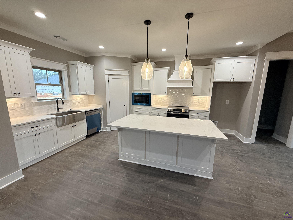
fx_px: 119
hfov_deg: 102.1
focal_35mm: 14
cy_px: 110
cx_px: 146
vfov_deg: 85.7
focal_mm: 2.22
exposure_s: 1/120
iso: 160
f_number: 2.2
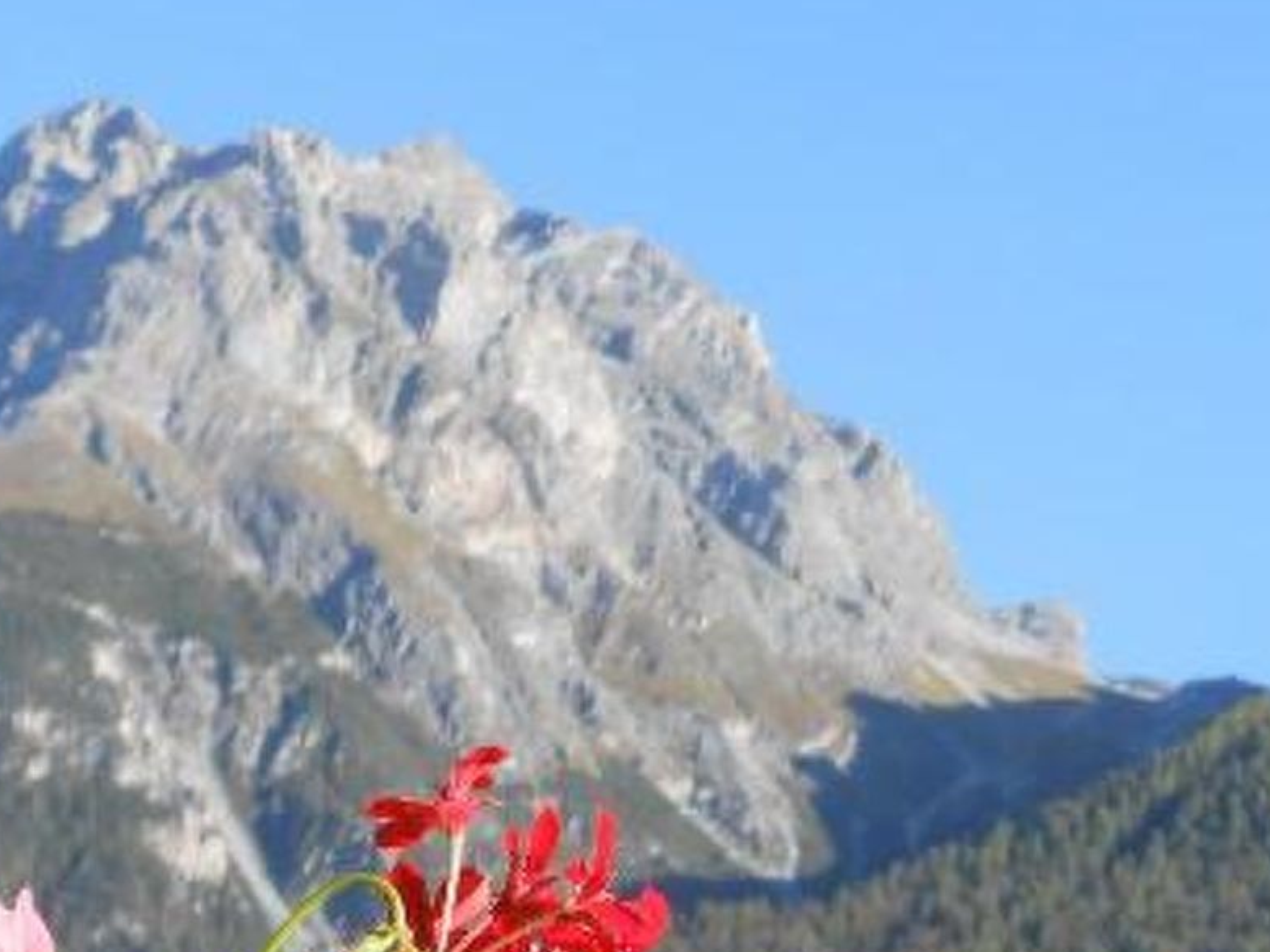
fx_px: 4731
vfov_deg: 11.3
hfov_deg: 15.0
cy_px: 1132
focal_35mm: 129
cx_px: 1337
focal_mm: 8.8
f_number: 4.8
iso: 80
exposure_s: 1/200
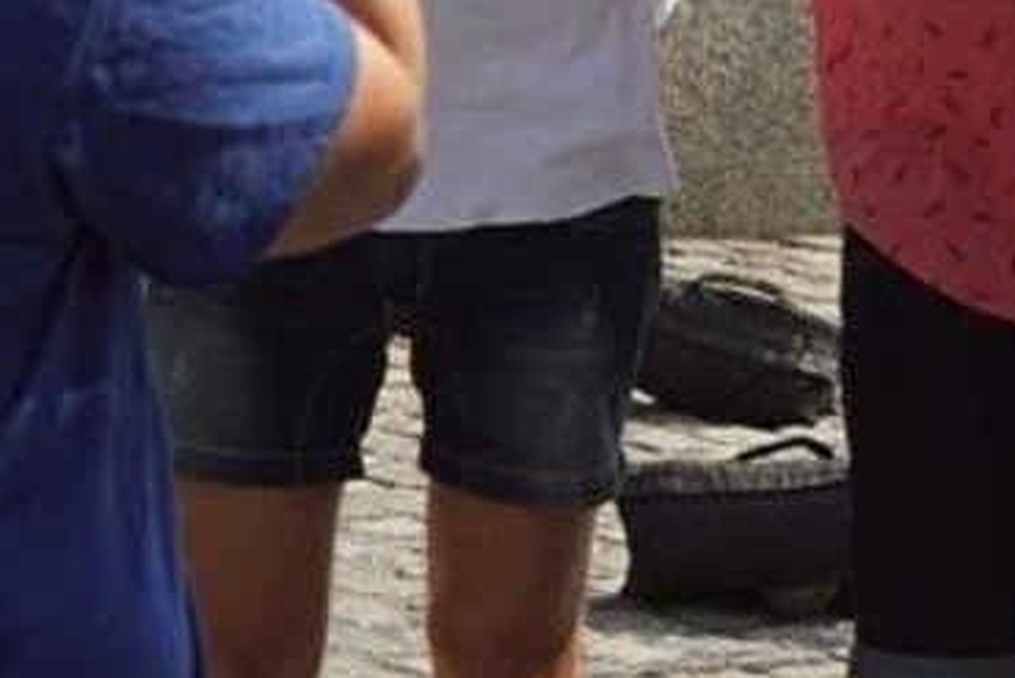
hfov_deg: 7.9
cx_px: 924
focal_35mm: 261
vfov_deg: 5.3
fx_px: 7364
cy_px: 59
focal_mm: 40
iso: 100
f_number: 8
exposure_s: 1/200
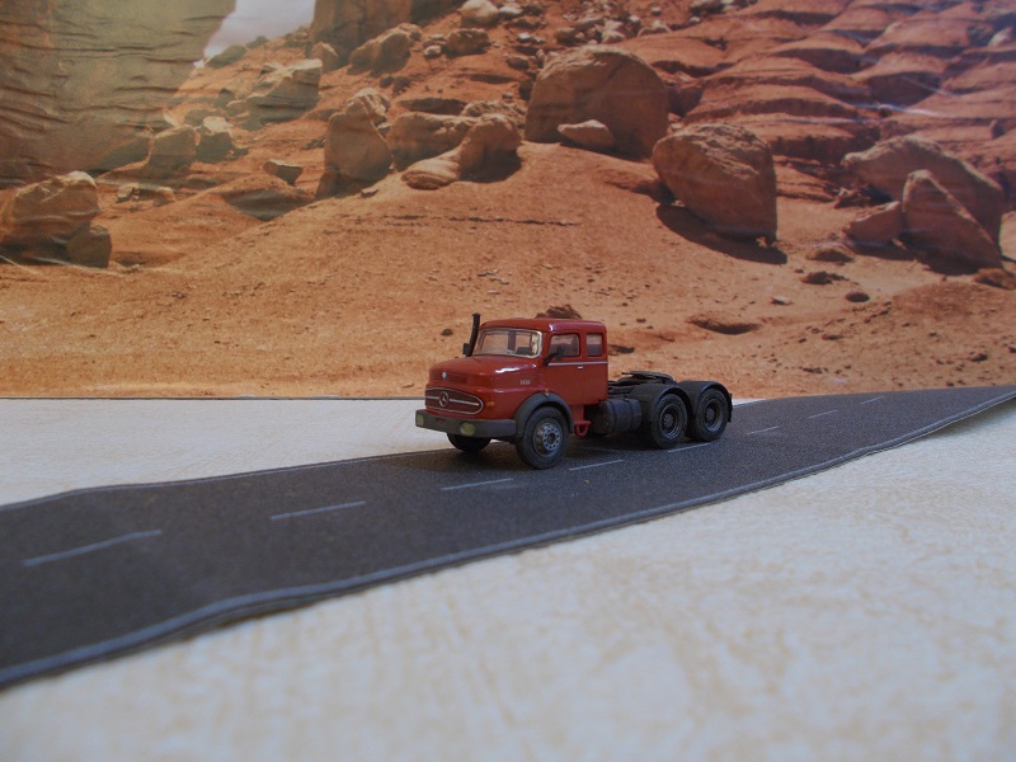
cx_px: 508
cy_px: 381
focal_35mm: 26
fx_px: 763
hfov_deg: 67.3
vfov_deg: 53.1
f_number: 3.2
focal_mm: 4.6
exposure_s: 1/25
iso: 100
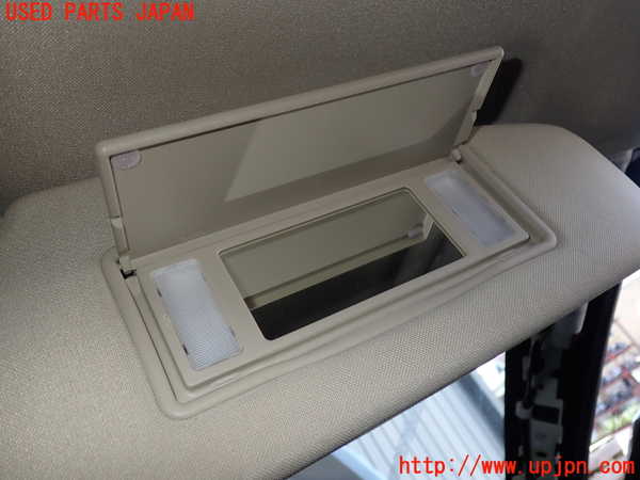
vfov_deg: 46.8
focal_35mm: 30
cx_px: 320
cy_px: 240
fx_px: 555
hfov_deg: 60.0
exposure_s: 1/30
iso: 100
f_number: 6.3
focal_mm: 5.4
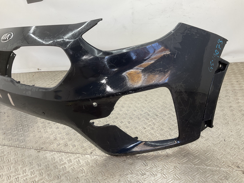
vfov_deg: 48.2
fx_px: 204
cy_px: 92
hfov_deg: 61.7
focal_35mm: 29
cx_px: 122
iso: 32
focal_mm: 3
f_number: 1.8
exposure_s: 1/120
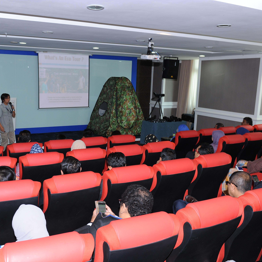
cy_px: 132
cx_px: 97
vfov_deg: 47.2
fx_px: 300
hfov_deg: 46.8
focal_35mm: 35
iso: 800
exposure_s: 1/125
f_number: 4.5
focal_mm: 27
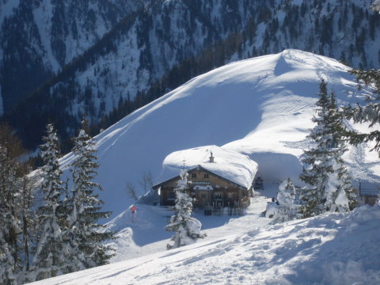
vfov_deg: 13.0
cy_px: 142
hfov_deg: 17.3
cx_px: 190
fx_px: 1251
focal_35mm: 114
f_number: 5.2
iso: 80
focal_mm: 18.9
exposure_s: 1/1000
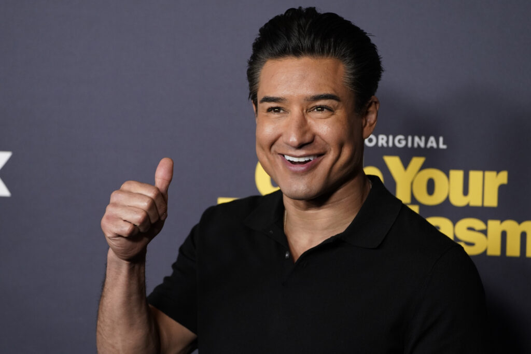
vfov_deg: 8.7
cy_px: 177
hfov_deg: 13.0
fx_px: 2331
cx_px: 266
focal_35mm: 158
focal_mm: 158
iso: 2500
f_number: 5.6
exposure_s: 1/320
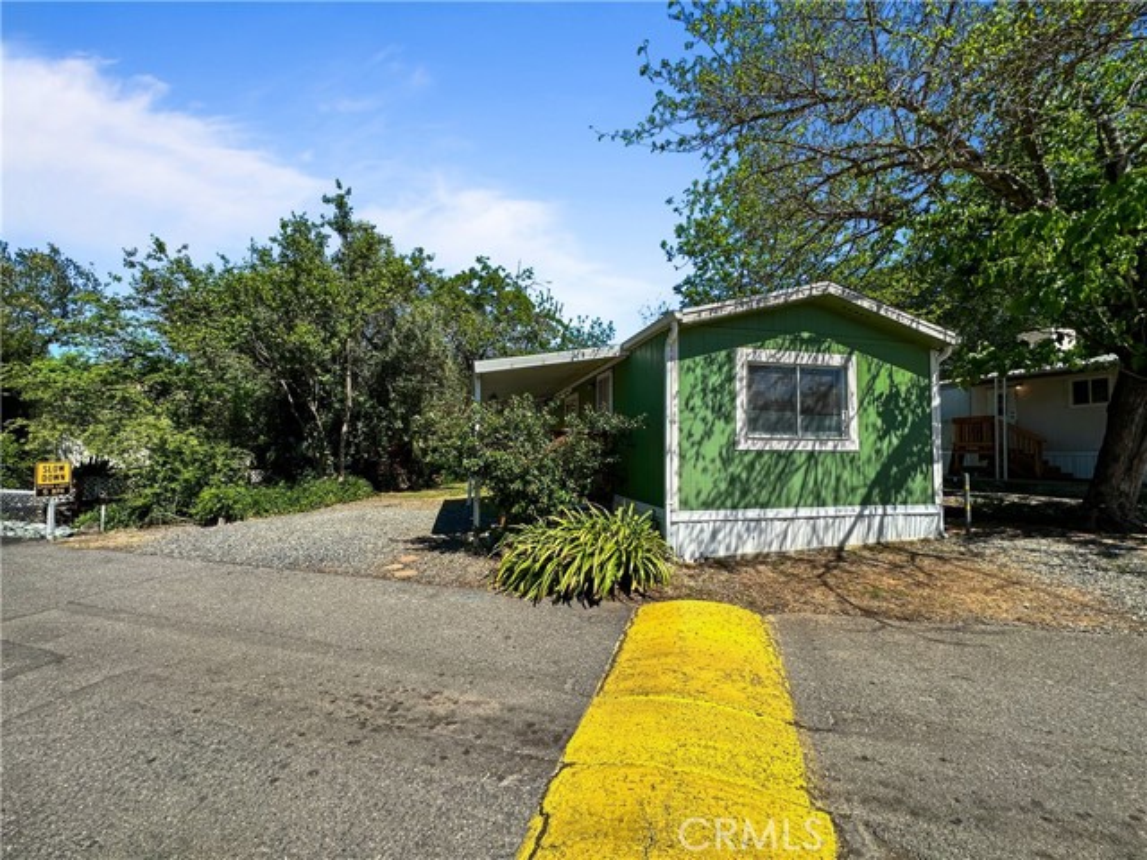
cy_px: 430
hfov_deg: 102.1
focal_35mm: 14
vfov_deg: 85.7
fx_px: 464
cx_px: 574
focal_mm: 2.22
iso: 50
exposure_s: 1/1600
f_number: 2.2
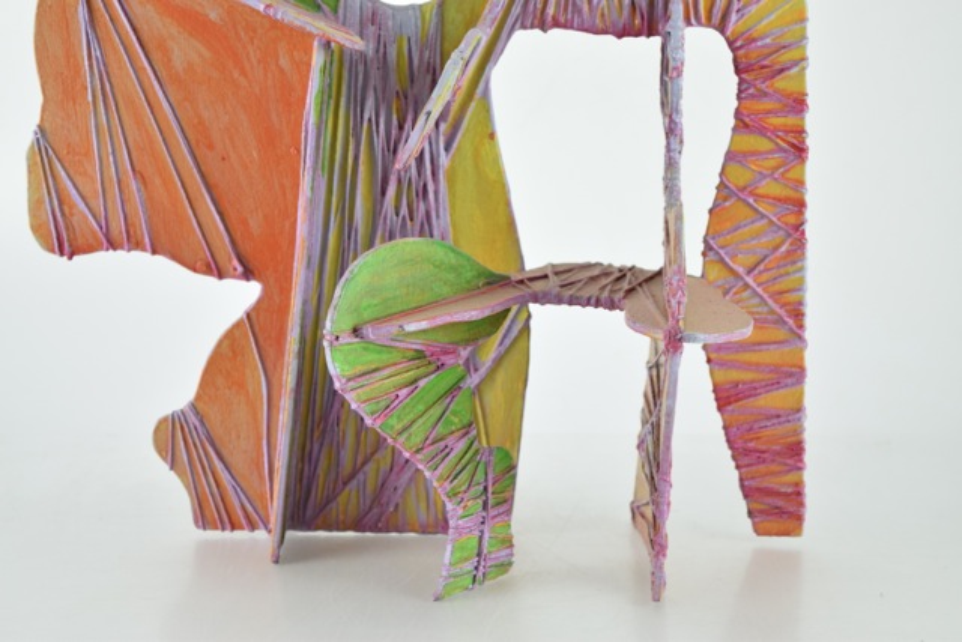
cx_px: 481
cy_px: 321
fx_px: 2205
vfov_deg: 16.6
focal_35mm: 82
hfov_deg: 24.6
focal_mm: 55
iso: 800
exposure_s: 1/125
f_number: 5.6
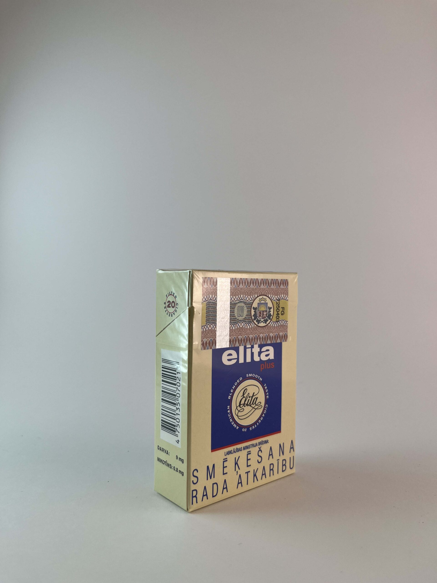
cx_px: 218
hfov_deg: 53.1
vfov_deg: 67.3
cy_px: 292
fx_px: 438
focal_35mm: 26
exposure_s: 1/421
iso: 50
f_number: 1.6
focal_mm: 5.1
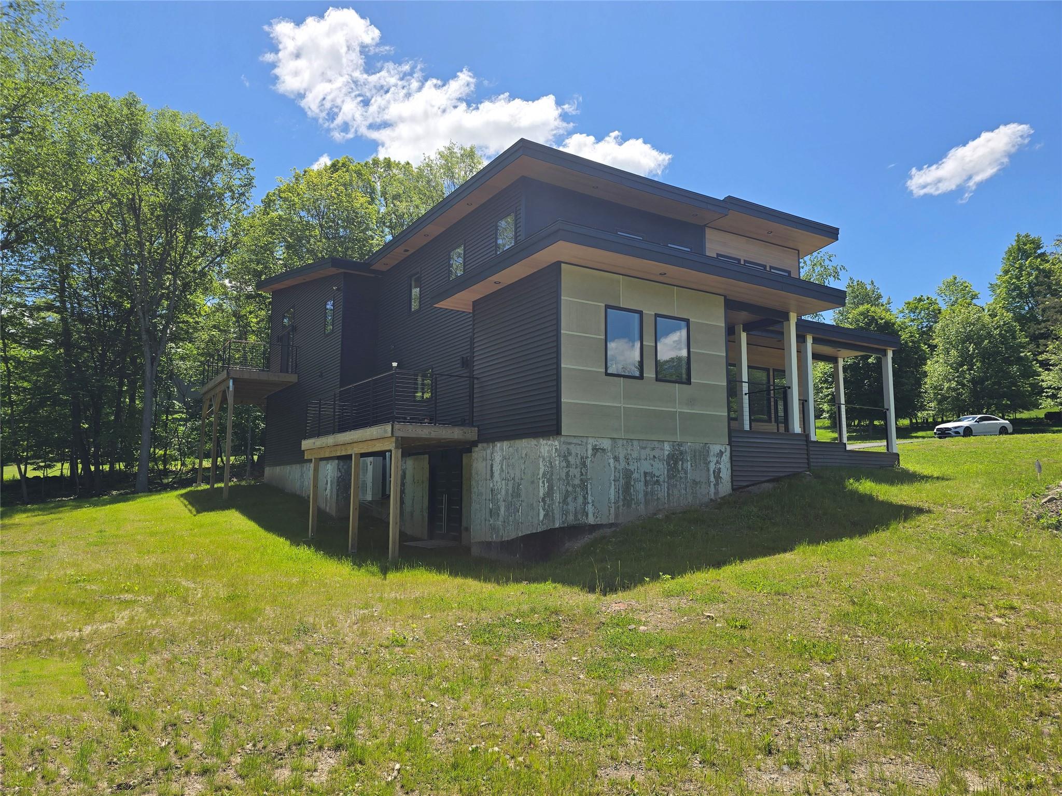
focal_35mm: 23
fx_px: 706
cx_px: 531
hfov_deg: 73.9
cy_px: 398
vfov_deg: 58.9
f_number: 1.7
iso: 12
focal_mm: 6.3
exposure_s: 1/1067
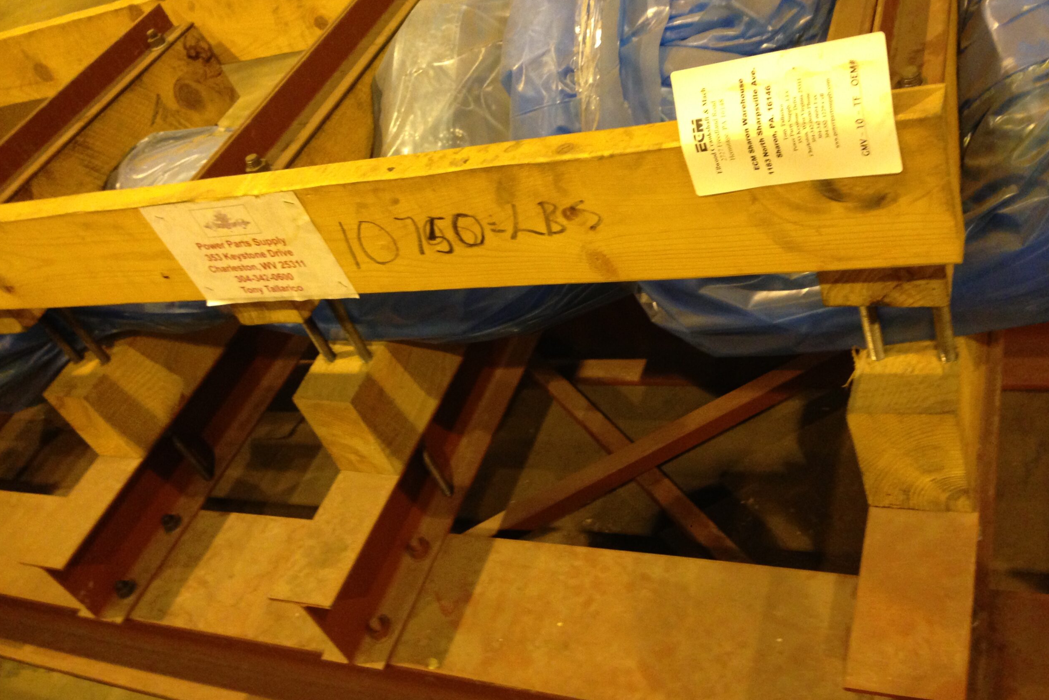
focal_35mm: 35
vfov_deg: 37.8
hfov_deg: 54.4
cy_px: 325
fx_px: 1020
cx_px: 518
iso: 320
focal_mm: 4.13
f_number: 2.4
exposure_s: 1/20
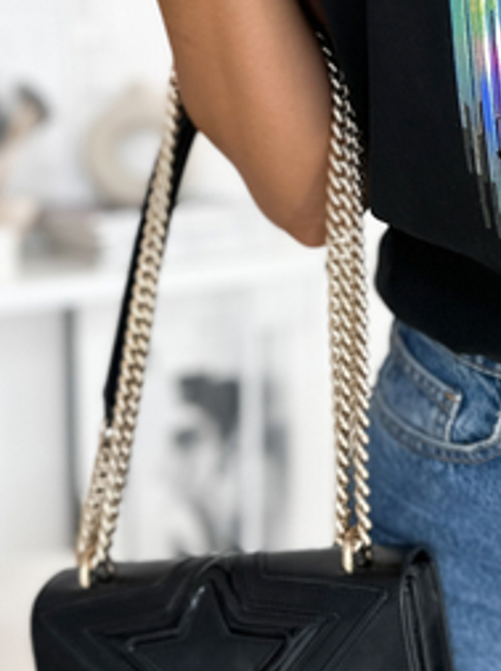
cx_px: 581
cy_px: 141
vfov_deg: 32.9
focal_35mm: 57
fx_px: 1103
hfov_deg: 23.6
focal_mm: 6.86
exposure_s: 1/115
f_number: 1.8
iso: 50
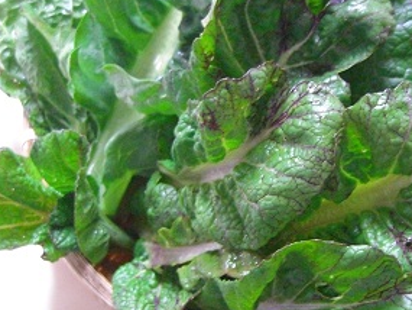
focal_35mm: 64
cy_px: 148
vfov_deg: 22.9
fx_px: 762
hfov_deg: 29.7
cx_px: 317
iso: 800
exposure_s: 1/8
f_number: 2.8
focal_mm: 7.9
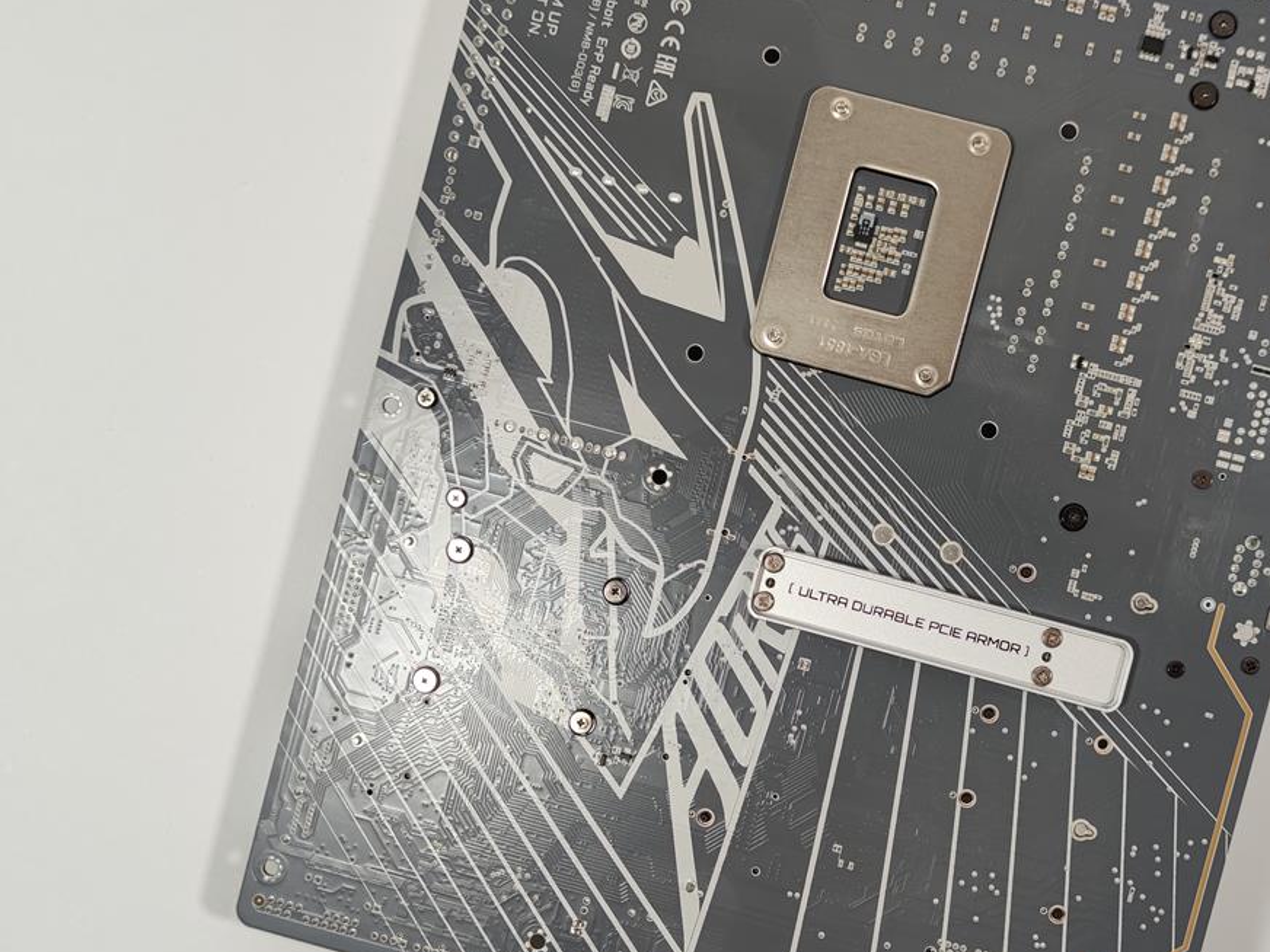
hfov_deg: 42.9
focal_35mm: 43
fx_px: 1578
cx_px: 906
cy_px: 512
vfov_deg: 33.6
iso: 63
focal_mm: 6.78
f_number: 1.85
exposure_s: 1/100
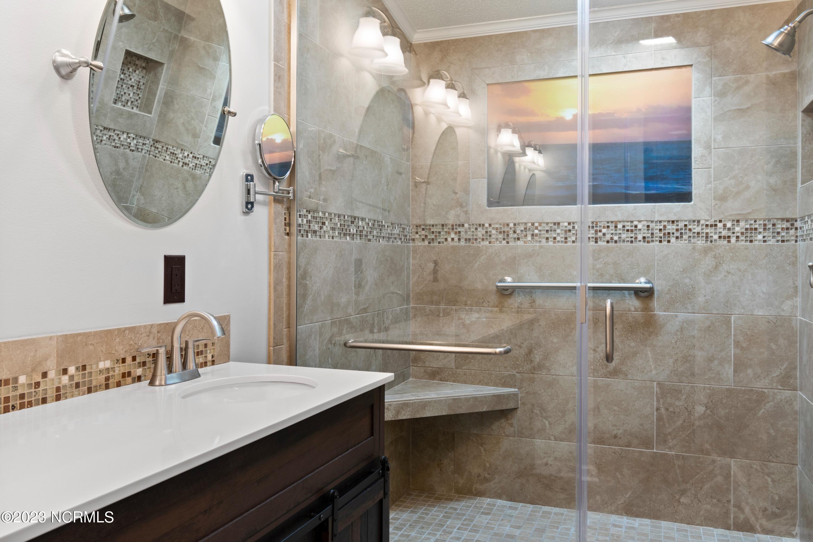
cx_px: 406
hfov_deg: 61.9
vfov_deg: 43.6
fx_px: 677
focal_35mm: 30
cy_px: 271
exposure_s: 1/1.25
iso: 100
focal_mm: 20
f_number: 5.6
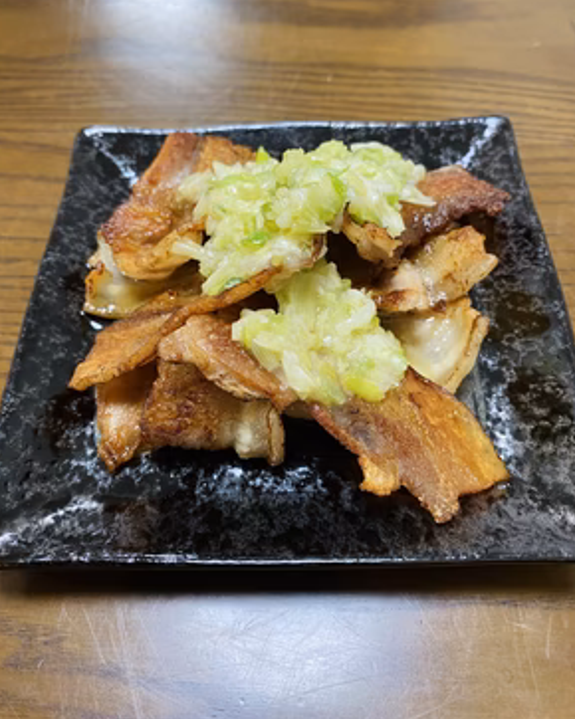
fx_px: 596
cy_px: 339
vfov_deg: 62.2
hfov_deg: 51.5
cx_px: 284
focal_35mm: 28
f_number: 1.8
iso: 250
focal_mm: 4.25
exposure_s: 1/60
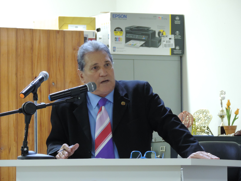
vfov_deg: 5.4
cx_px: 120
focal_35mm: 275
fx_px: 1915
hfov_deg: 7.2
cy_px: 90
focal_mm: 49
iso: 800
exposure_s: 1/6
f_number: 4.7
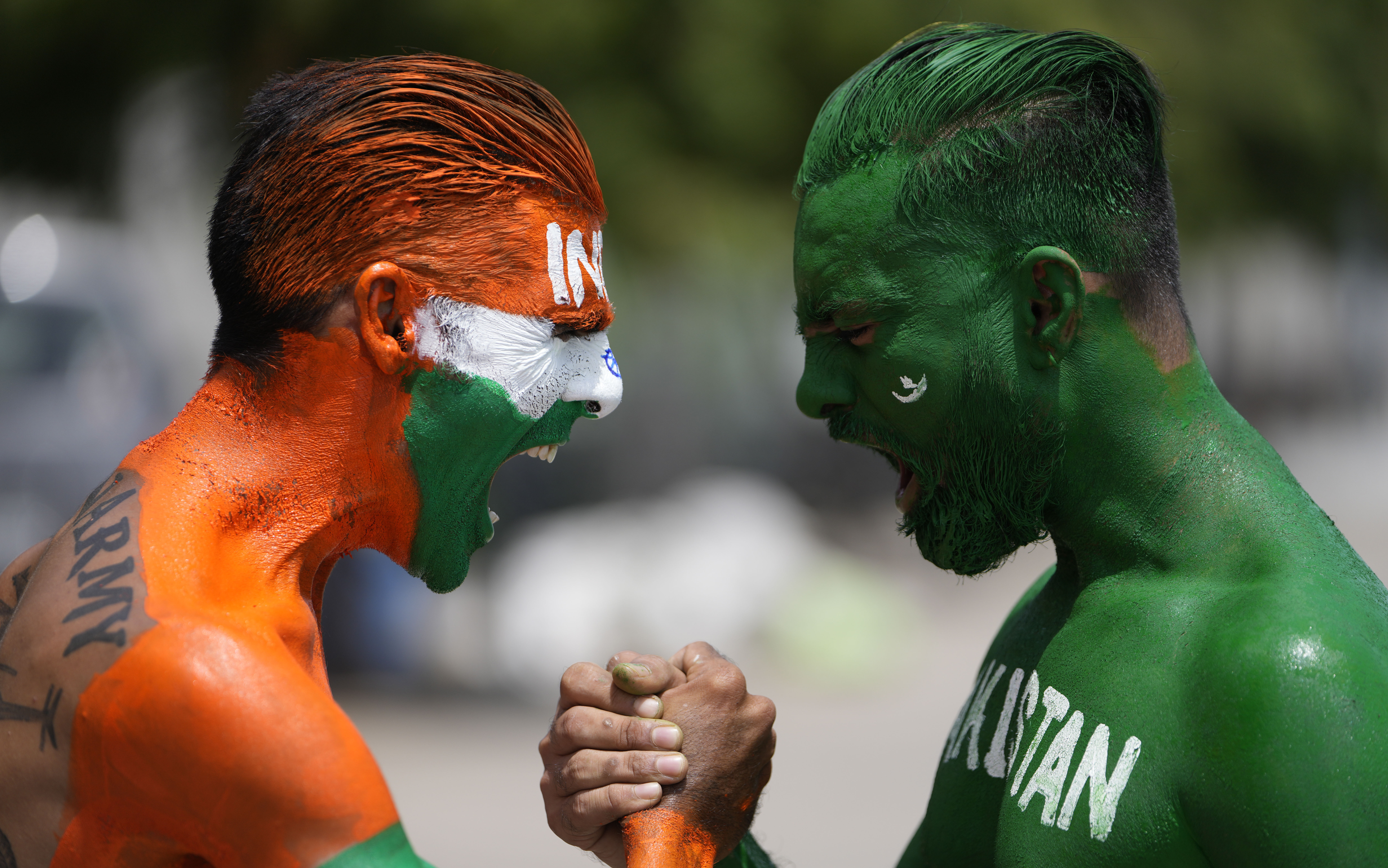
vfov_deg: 7.7
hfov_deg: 12.2
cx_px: 696
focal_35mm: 171
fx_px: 6469
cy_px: 453
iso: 200
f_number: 2.8
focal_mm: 167
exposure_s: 1/4000
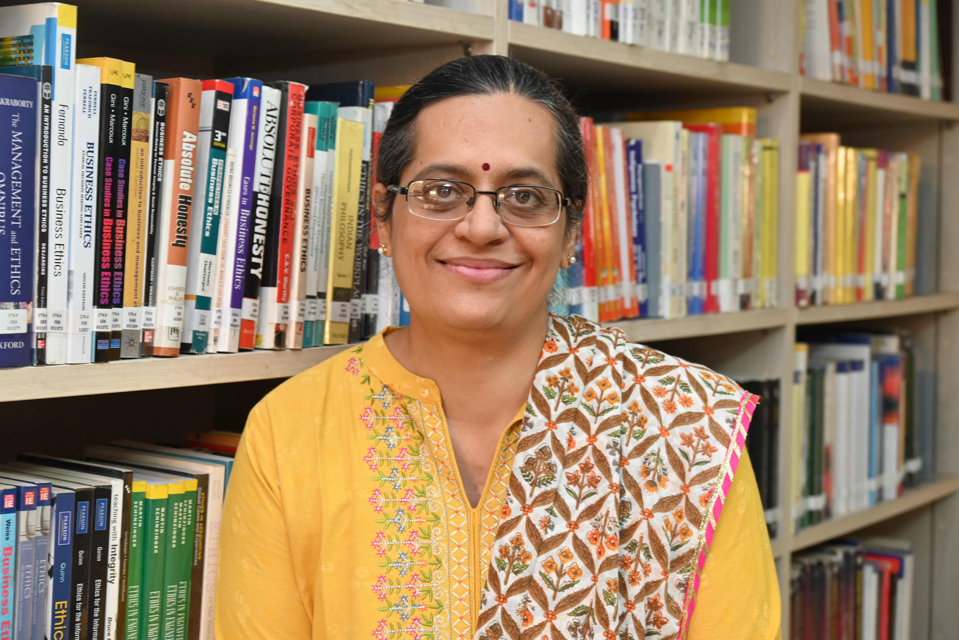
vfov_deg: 23.4
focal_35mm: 58
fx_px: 1546
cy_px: 320
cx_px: 480
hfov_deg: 34.5
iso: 1100
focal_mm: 58
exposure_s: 1/60
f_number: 5.6
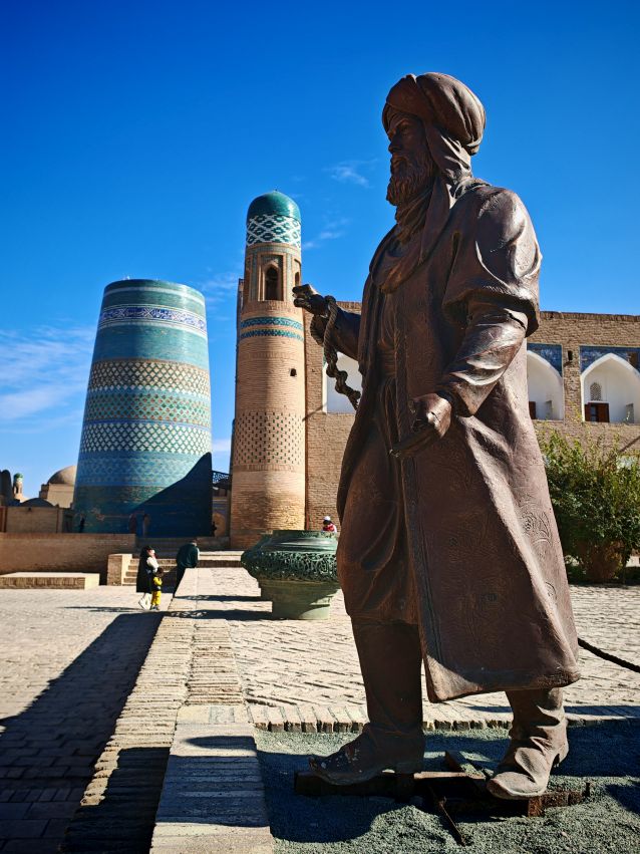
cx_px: 320
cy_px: 427
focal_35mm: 32
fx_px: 789
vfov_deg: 56.8
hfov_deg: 44.2
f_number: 2
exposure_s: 1/1200
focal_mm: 6.83
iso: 50
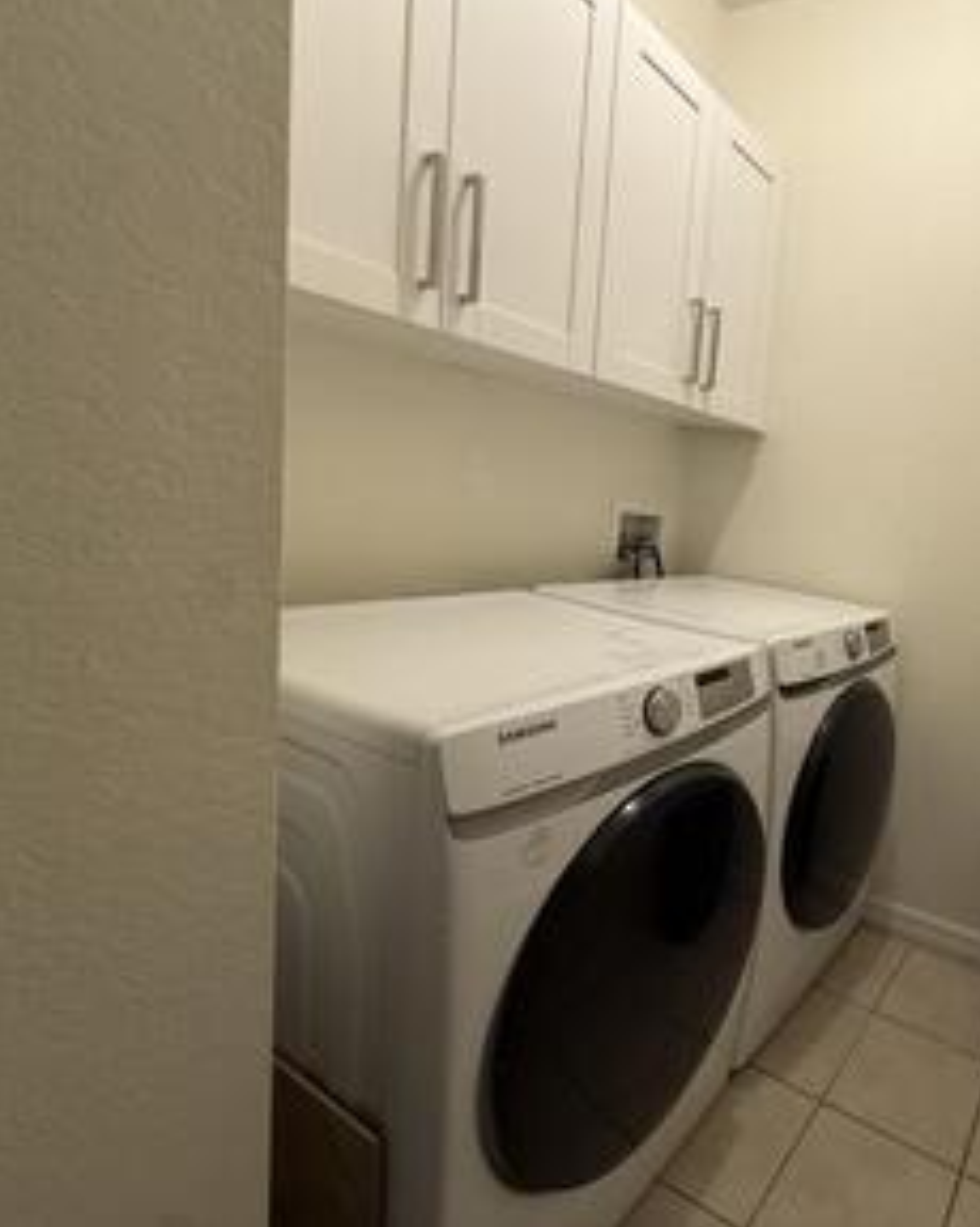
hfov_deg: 62.3
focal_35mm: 19
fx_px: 690
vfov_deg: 83.3
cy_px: 592
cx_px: 835
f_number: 2.2
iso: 250
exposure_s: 1/60
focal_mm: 2.22
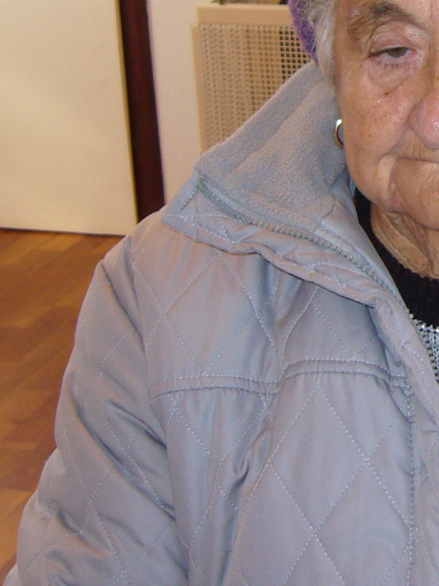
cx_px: 533
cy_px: 56
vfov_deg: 21.7
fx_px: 1487
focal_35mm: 88
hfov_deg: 16.1
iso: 100
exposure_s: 1/30
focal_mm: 5.8
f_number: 2.8
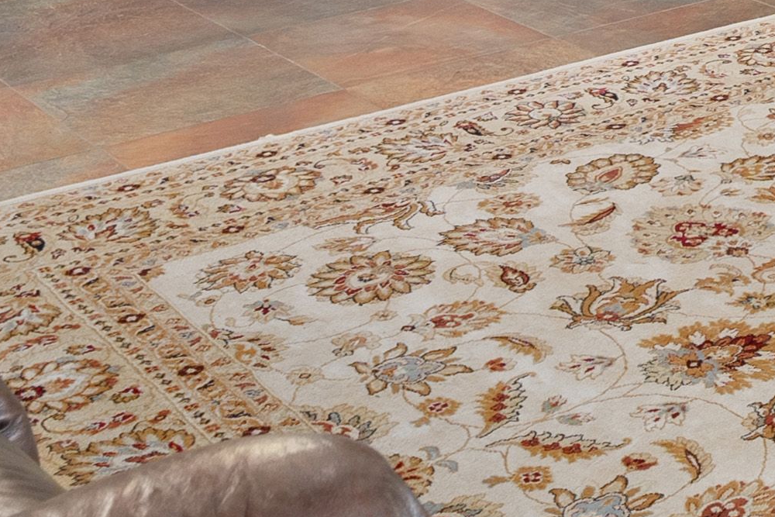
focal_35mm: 96
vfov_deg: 12.2
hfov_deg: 19.3
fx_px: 2067
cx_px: 1058
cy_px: -592
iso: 320
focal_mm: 16
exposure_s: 1/1.25
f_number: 7.1
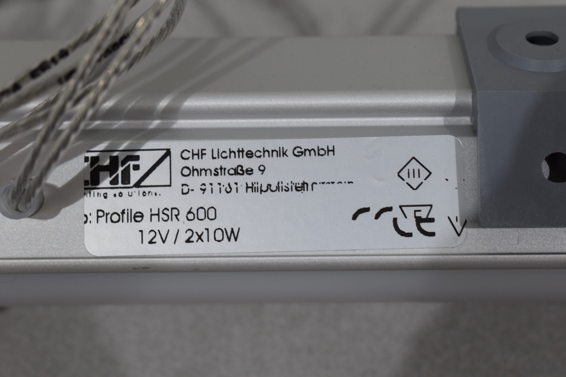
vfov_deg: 16.6
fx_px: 1297
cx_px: 283
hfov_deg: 24.6
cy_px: 188
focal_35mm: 82
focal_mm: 55
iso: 360
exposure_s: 1/60
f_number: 8
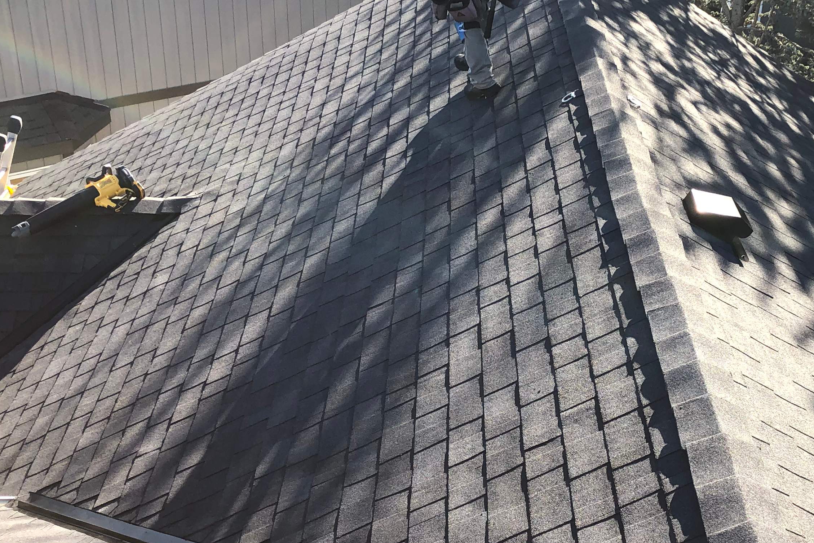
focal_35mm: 52
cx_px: 568
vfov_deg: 26.0
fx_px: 1176
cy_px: 268
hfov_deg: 37.6
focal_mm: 3.99
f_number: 1.8
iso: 20
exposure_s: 1/415
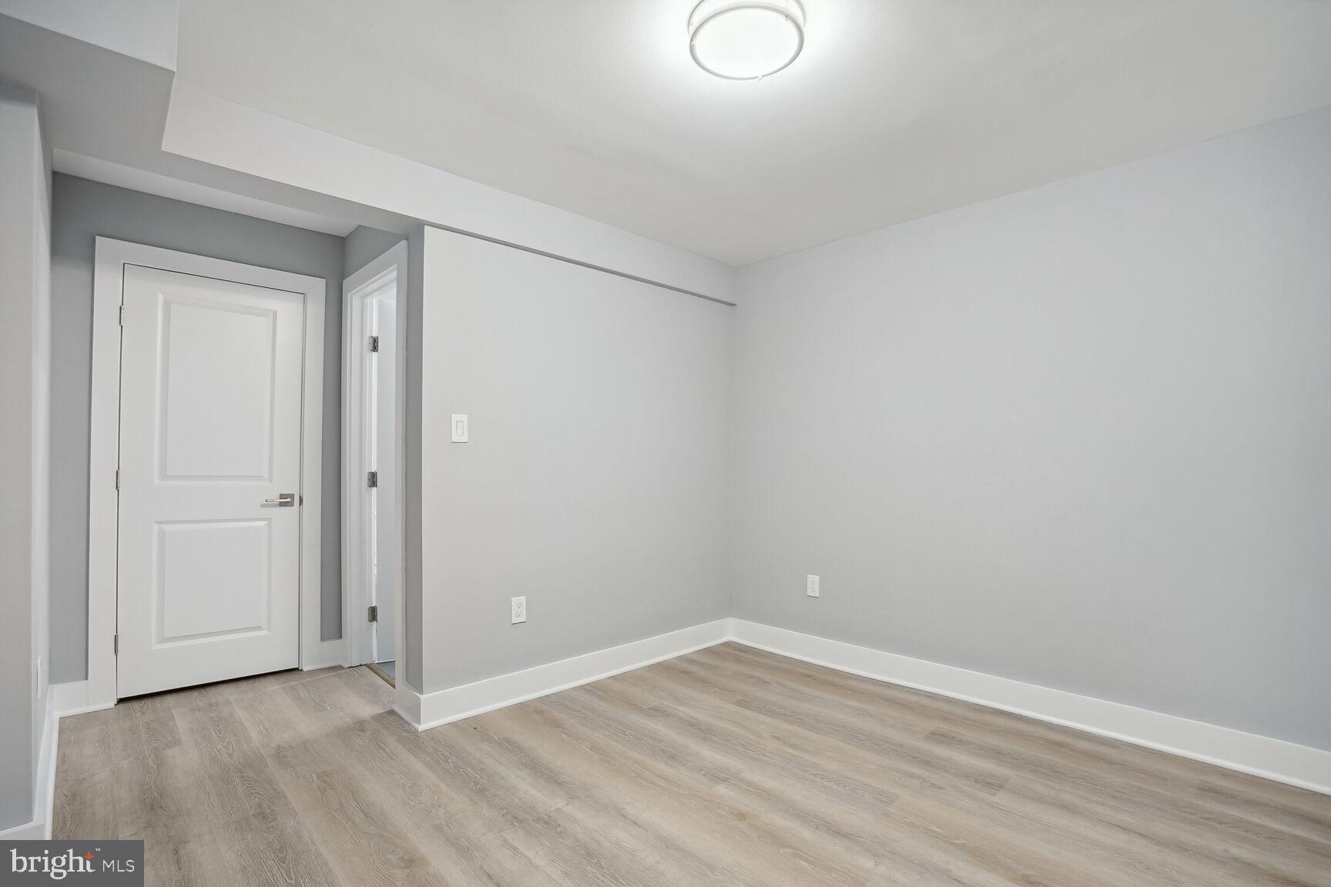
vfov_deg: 73.7
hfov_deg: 96.7
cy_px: 444
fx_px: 592
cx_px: 666
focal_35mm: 16
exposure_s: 1/25
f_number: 8
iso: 800
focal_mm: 16
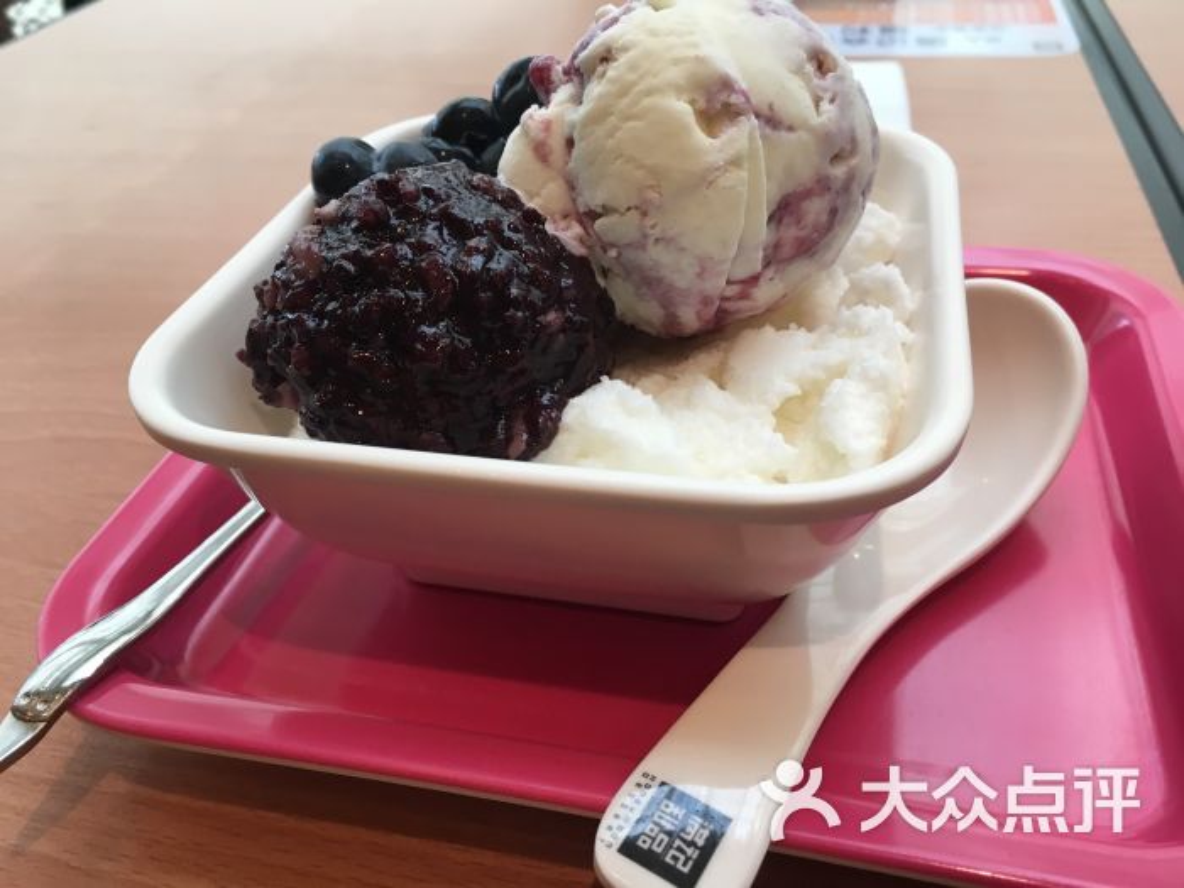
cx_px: 592
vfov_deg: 48.2
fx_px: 992
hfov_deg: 61.7
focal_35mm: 29
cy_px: 444
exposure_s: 1/33
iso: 40
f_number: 2.2
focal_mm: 4.15
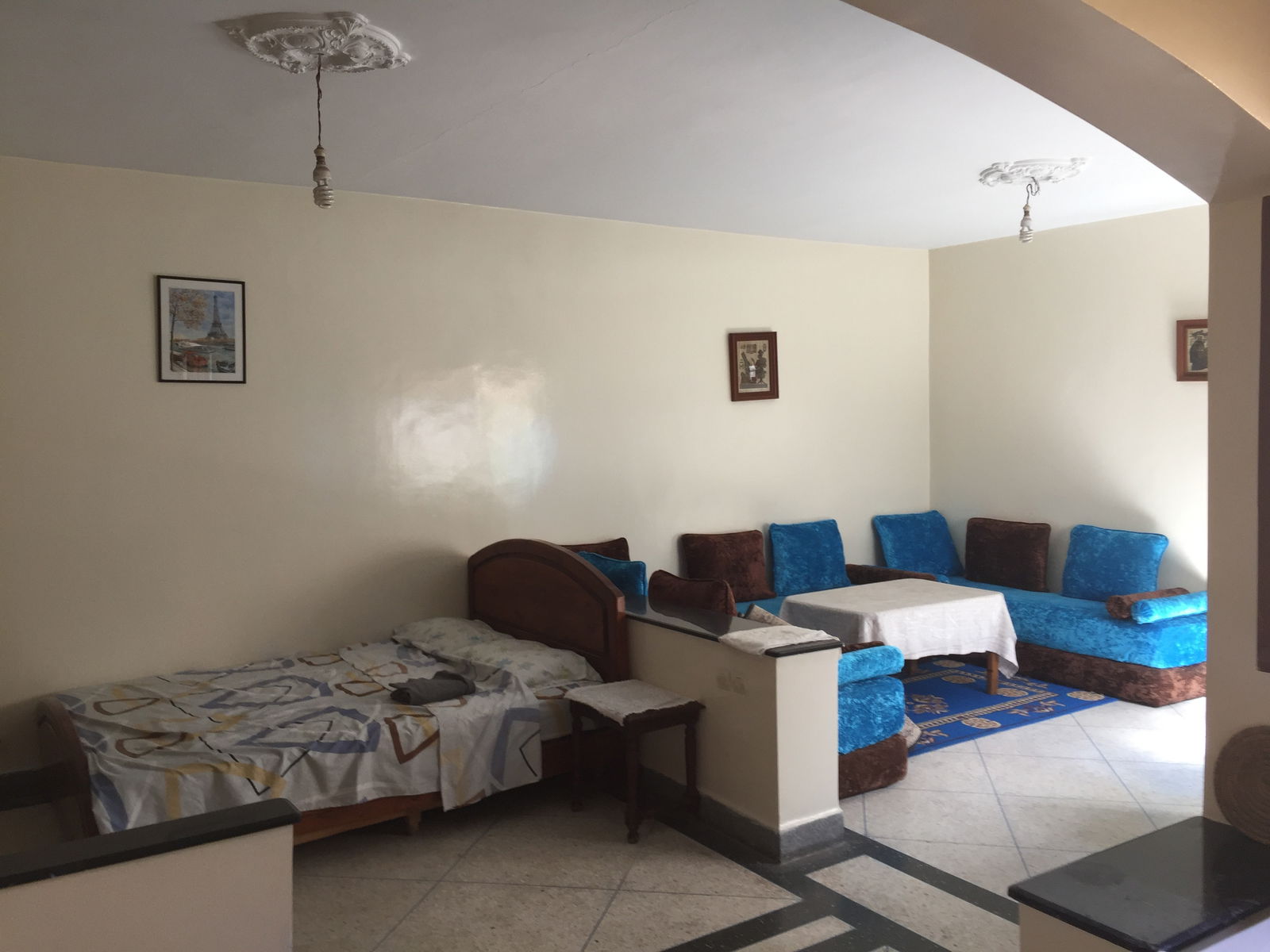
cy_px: 476
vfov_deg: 48.2
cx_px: 635
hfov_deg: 61.7
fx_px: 1064
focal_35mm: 29
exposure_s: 1/33
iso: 50
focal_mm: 4.15
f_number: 2.2
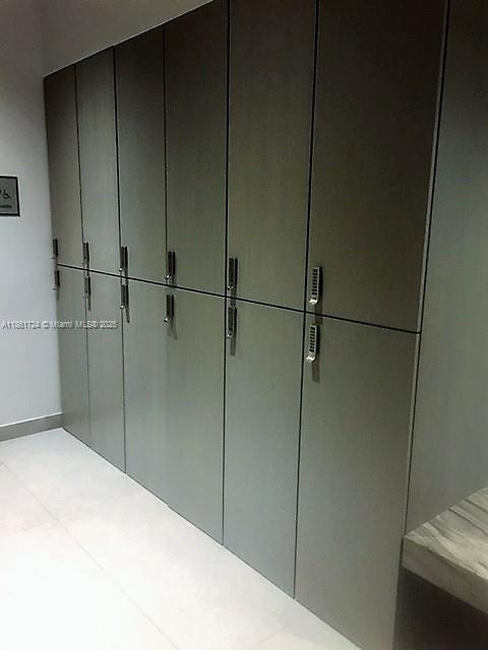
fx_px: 545
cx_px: 244
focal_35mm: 29
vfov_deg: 61.7
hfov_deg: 48.2
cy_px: 325
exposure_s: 1/10
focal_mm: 4.15
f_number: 2.2
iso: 125
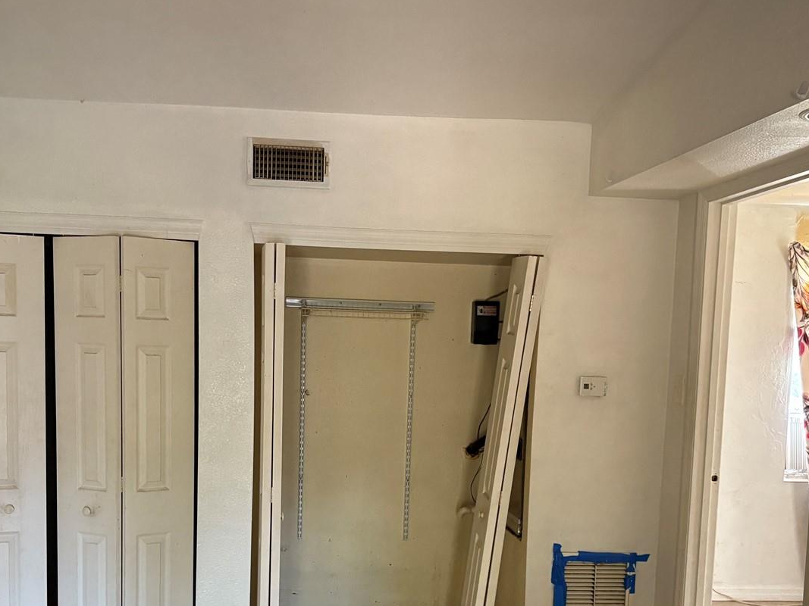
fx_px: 911
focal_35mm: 39
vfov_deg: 36.3
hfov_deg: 47.8
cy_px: 426
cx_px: 357
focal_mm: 5.96
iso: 400
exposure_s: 1/60
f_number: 1.6
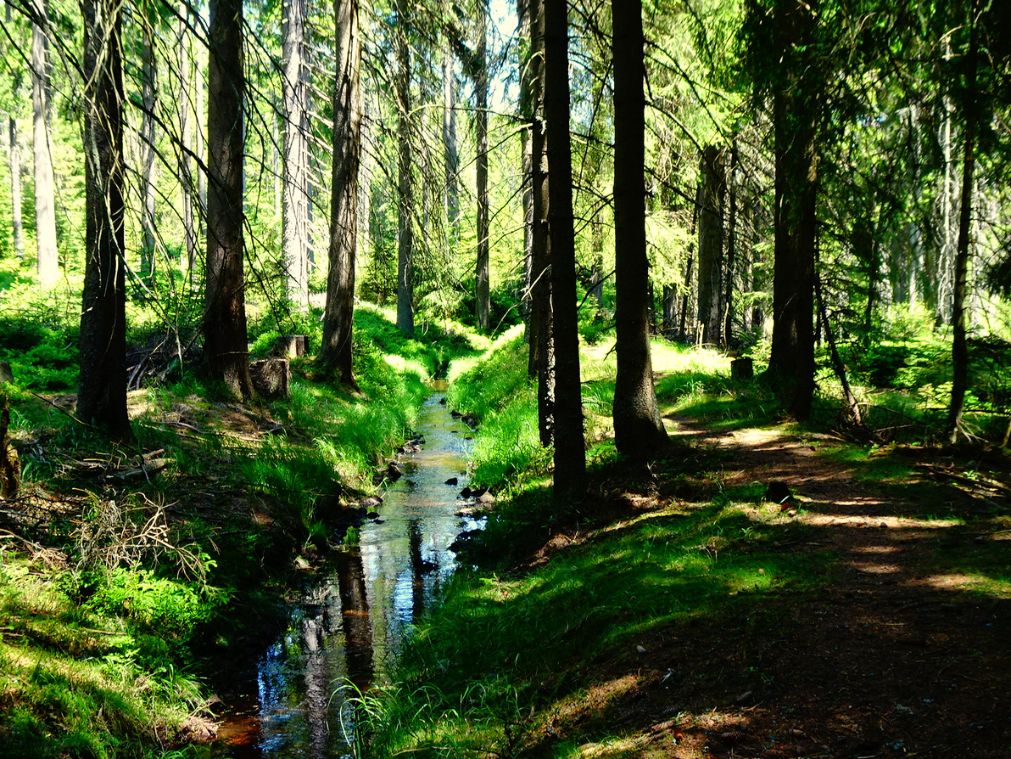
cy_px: 425
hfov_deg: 37.4
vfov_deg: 28.5
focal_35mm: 51
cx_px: 448
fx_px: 1490
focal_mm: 6.56
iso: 80
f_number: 4
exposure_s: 1/40
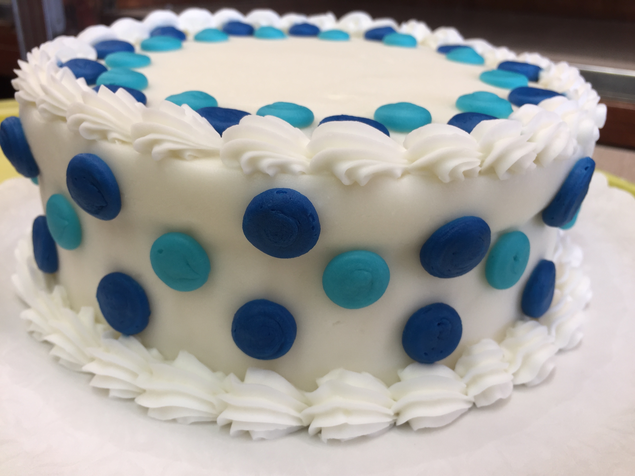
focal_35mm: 29
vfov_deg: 48.2
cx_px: 318
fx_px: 532
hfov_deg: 61.7
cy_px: 238
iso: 32
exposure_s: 1/30
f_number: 2.2
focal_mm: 4.15
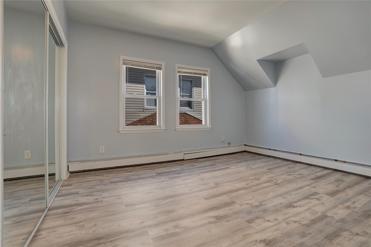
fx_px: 155
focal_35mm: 15
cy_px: 124
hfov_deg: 100.4
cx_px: 186
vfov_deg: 77.3
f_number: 9
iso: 800
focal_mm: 10
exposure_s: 1/160
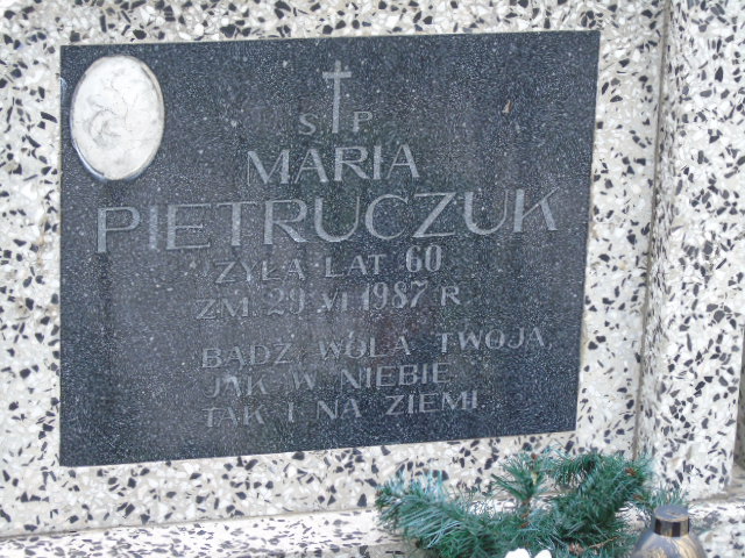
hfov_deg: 15.9
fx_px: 2669
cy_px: 279
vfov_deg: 12.0
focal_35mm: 124
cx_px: 372
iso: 160
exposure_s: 1/60
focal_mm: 22
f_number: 4.6
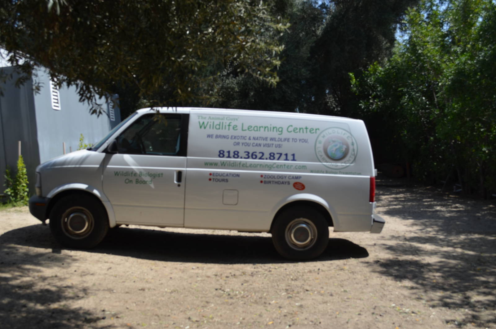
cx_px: 248
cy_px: 164
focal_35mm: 36
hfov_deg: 53.2
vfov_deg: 36.7
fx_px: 495
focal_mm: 24
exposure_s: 1/250
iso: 125
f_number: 8
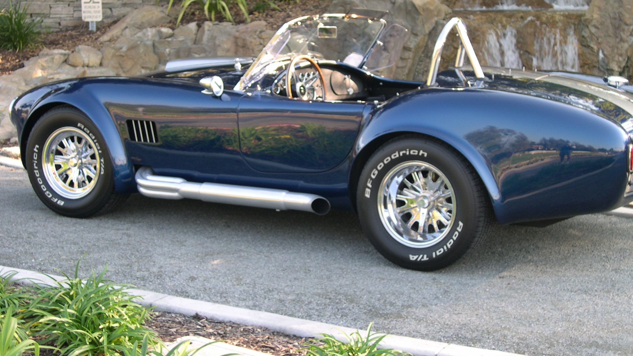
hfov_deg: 30.6
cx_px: 316
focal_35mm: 69
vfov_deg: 17.5
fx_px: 1158
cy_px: 160
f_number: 3.5
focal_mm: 13.2
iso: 100
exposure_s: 1/63.8
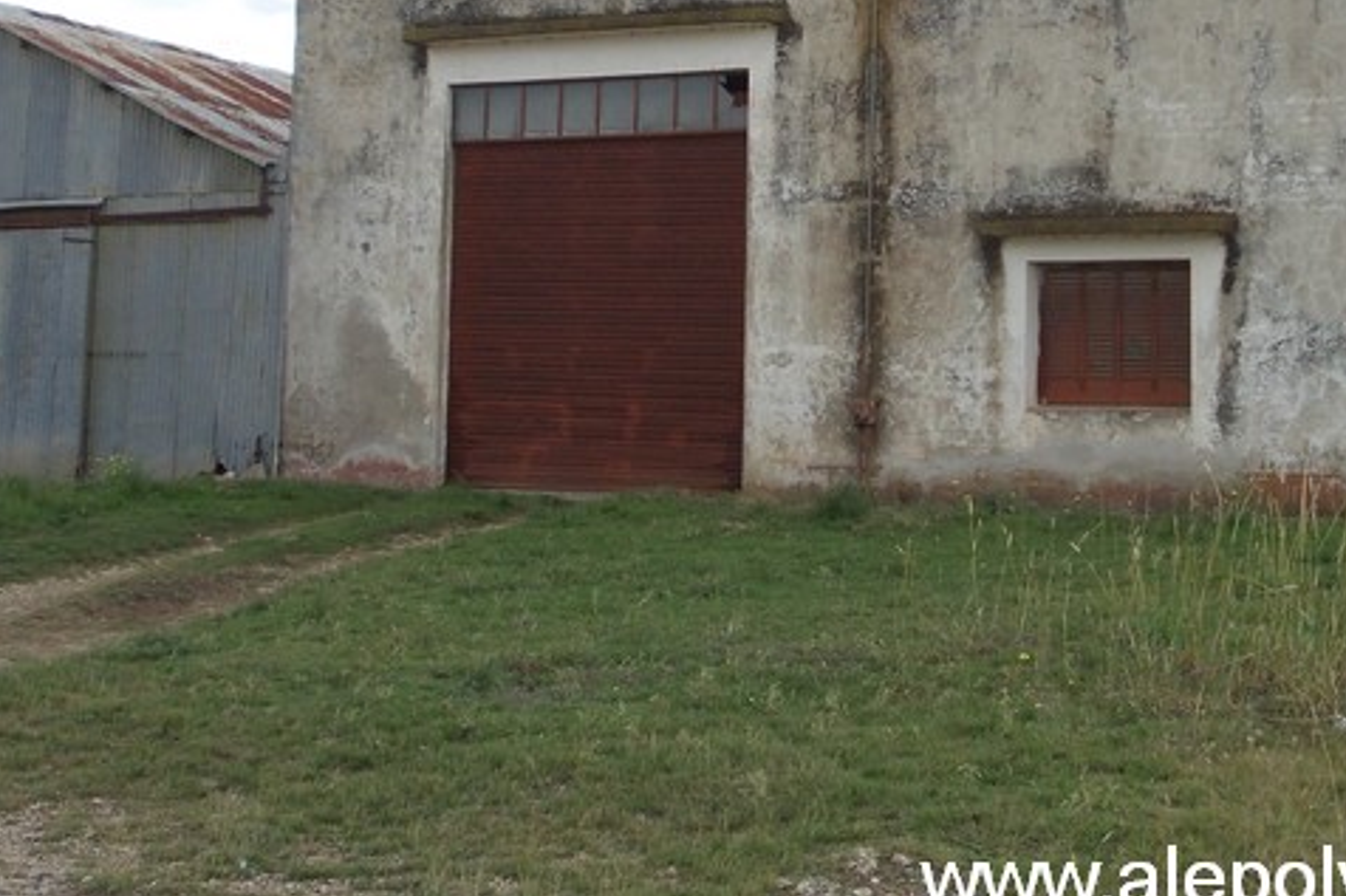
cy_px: 172
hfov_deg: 27.9
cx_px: 899
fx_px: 2691
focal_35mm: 72
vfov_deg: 18.7
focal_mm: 6.1
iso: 80
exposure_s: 1/250
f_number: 3.3
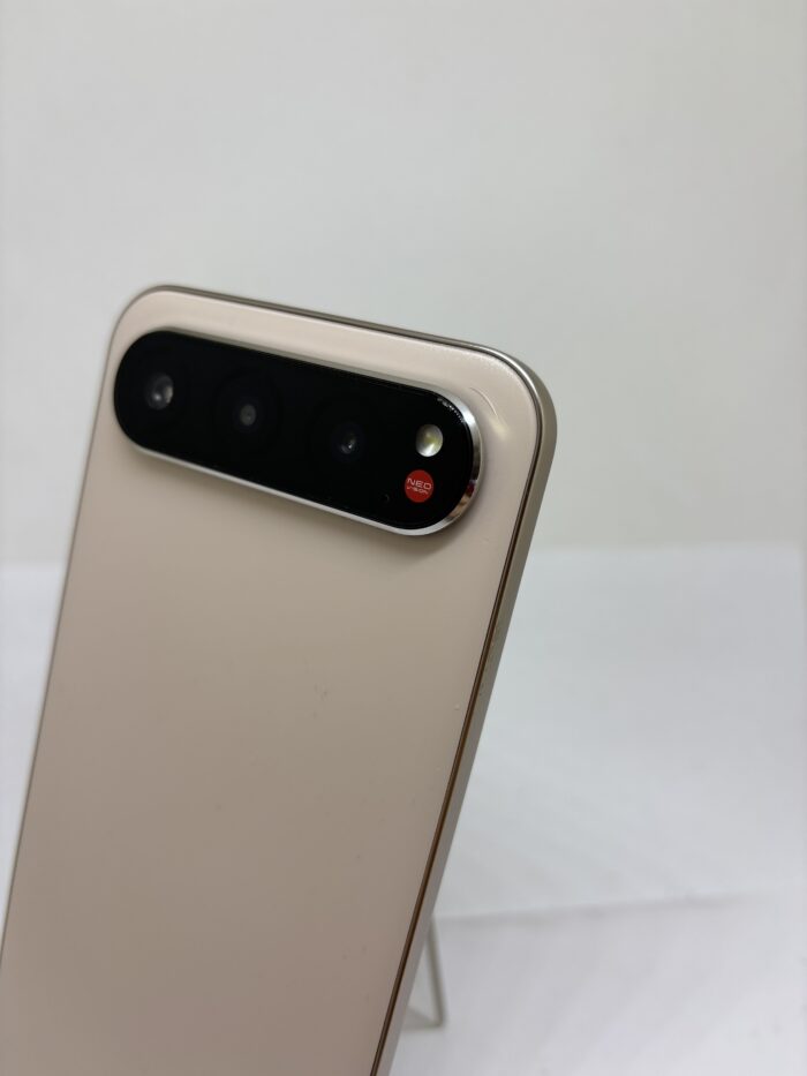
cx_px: 404
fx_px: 808
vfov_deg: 67.3
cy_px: 538
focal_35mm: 26
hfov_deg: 53.1
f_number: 1.6
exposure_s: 1/113
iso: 32
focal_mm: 5.96
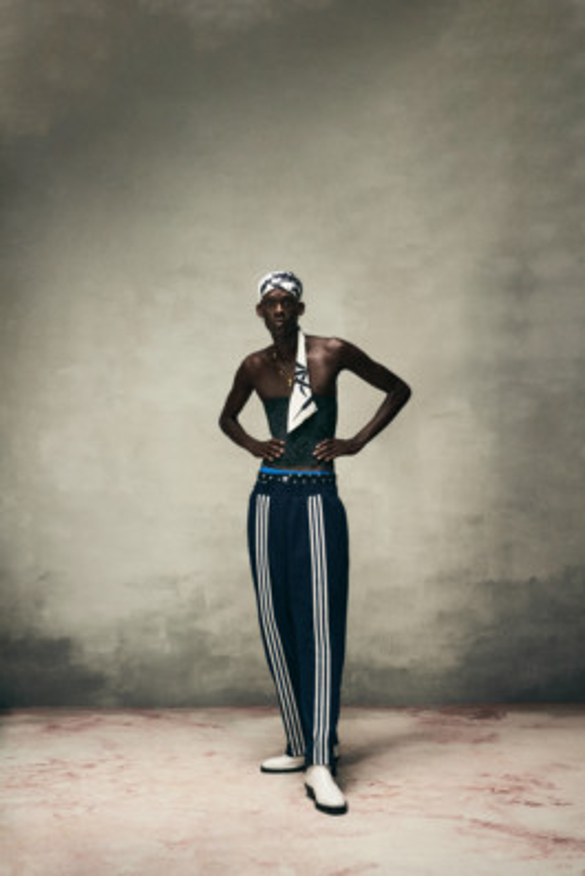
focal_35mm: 50
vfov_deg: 39.6
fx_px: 1218
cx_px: 292
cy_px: 438
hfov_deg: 27.0
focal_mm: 50
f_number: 11
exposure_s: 1/200
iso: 800
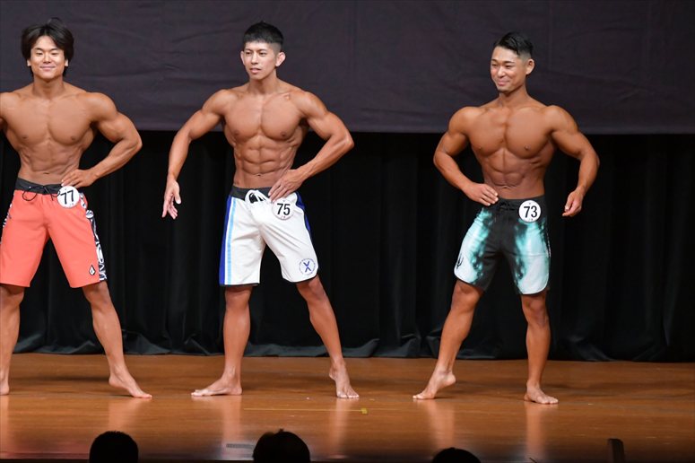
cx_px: 348
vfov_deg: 4.8
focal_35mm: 285
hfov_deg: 7.2
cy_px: 232
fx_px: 5499
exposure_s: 1/400
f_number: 5.6
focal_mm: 190
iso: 5000
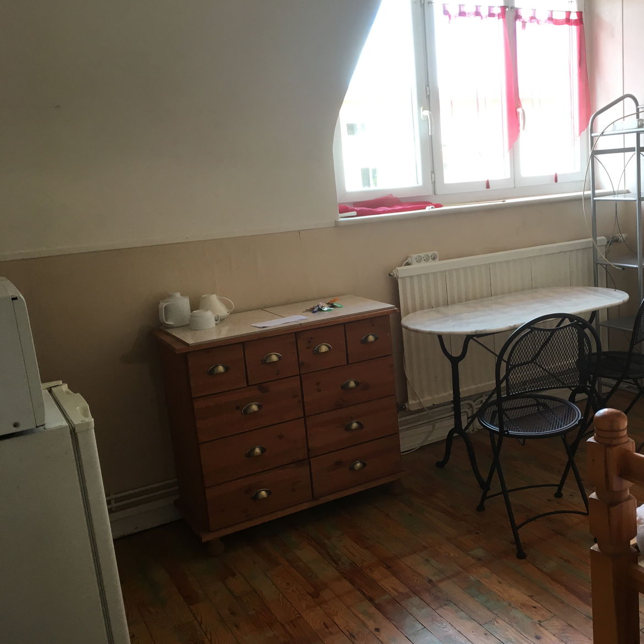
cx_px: 431
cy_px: 317
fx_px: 737
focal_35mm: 35
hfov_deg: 46.5
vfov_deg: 47.2
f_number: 2.2
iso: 25
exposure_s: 1/33
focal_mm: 4.15
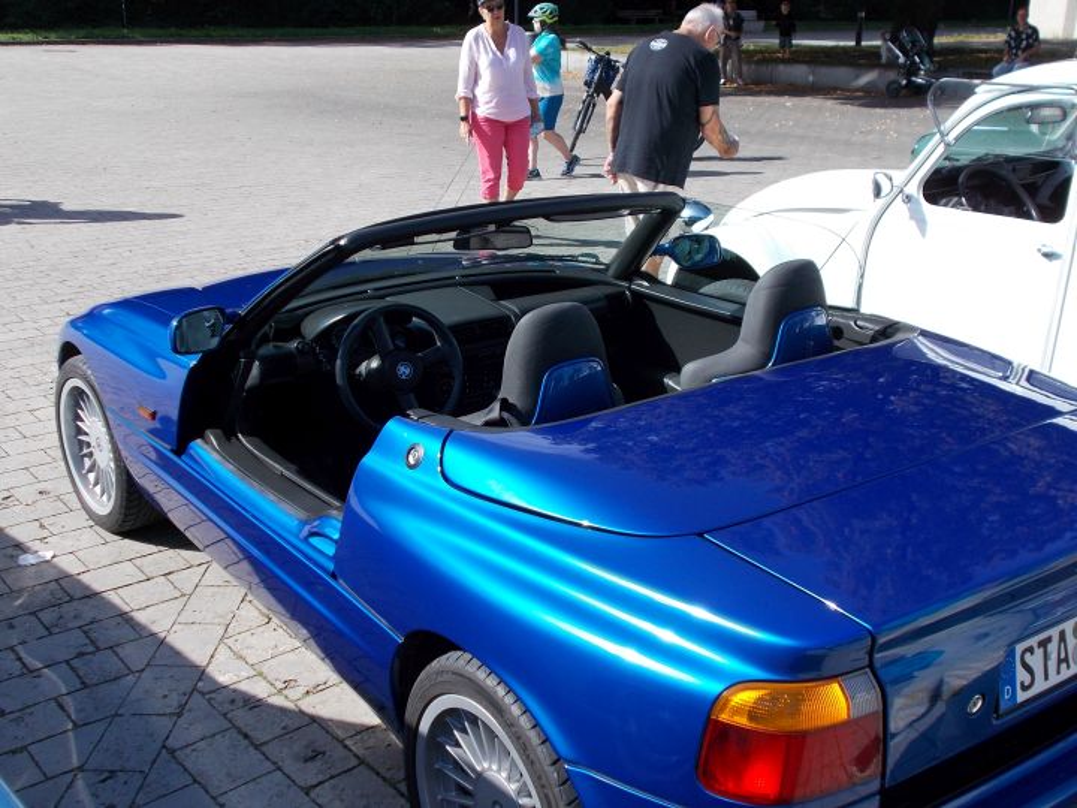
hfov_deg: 47.9
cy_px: 404
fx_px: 1213
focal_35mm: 39
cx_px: 538
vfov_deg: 36.8
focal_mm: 6.9
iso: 80
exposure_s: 1/400
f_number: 3.9
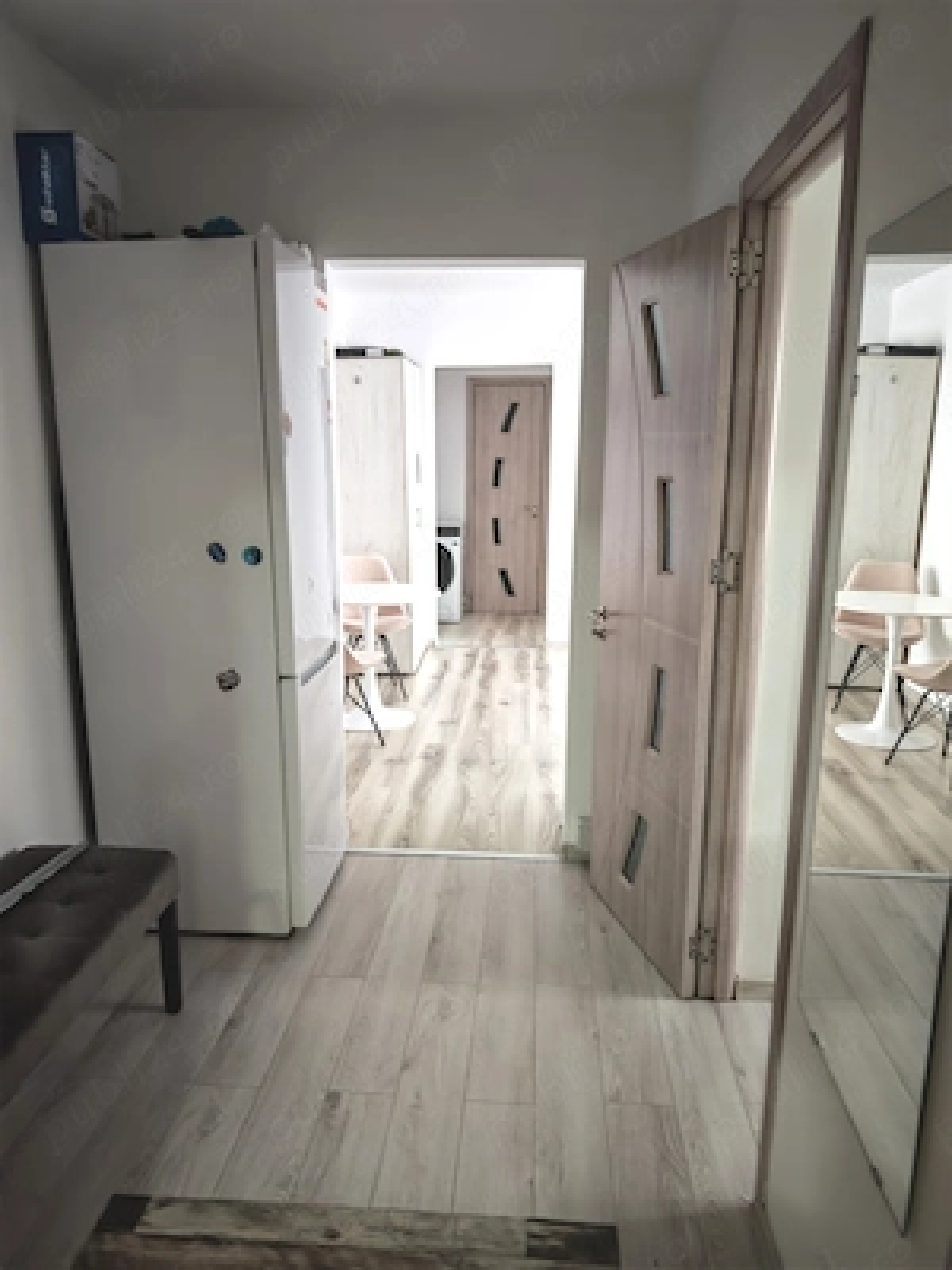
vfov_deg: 71.6
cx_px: 476
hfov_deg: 56.8
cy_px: 635
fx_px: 880
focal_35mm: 24
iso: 500
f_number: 1.4
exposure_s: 1/17
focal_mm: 6.83
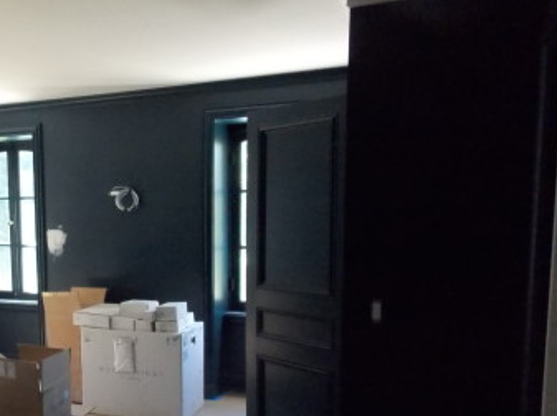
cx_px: 79
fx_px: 675
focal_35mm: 42
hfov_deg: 42.0
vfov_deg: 33.8
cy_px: 295
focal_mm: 4
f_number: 3.1
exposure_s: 1/125
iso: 640
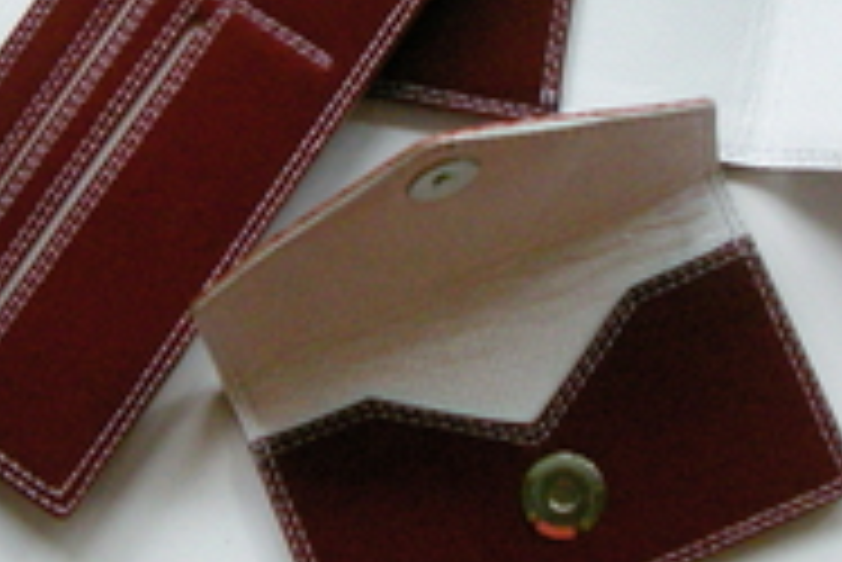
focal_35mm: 115
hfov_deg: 17.8
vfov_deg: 11.8
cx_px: 365
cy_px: -54
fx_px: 2692
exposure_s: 1/60
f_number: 3
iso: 640
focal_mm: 7.6
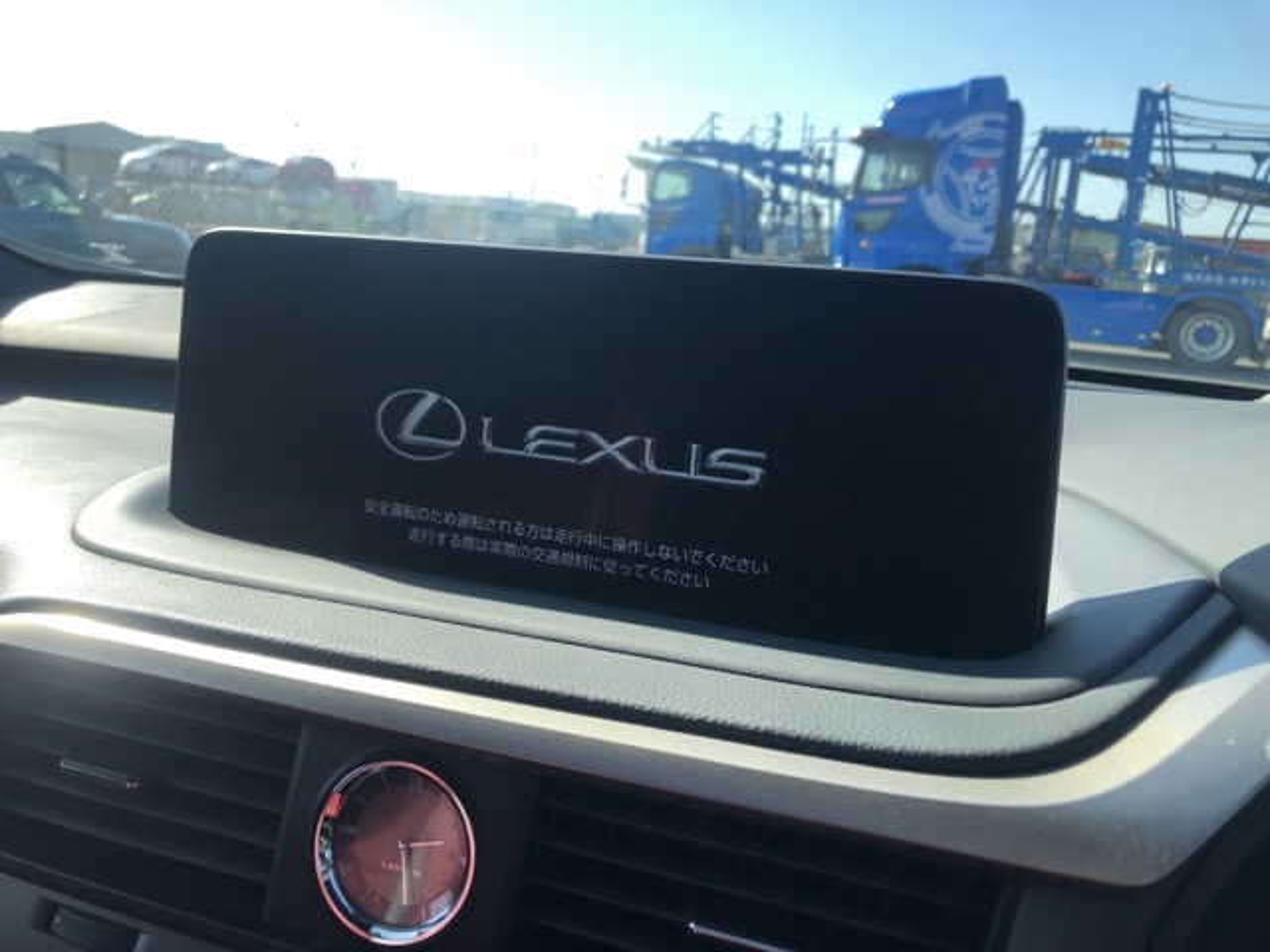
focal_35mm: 28
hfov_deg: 63.4
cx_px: 635
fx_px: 1027
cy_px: 476
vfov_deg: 49.7
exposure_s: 1/649
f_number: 1.8
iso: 20
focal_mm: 3.99
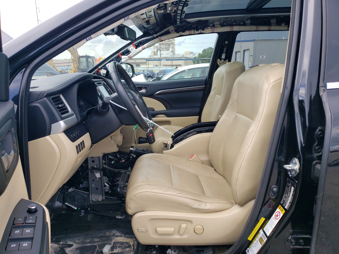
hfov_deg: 67.3
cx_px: 170
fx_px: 255
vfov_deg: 53.1
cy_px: 127
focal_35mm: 26
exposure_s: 1/435
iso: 50
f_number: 1.5
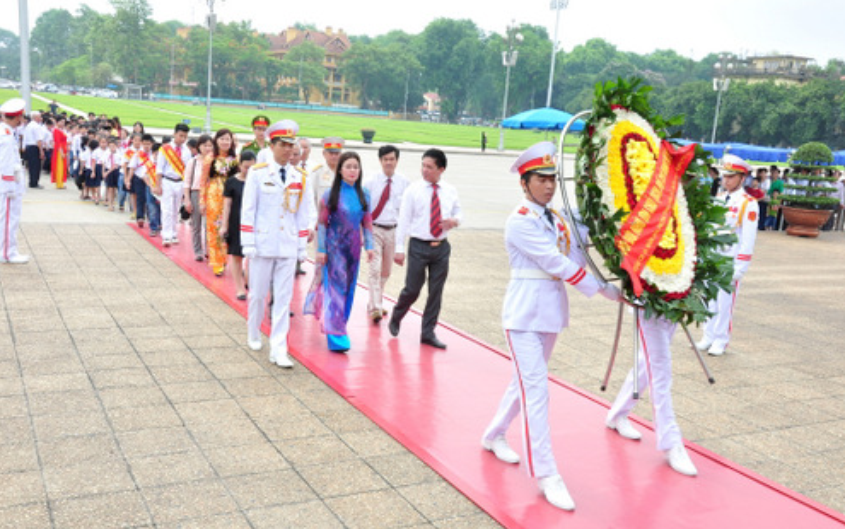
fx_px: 853
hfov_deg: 52.7
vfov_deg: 34.5
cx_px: 423
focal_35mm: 37
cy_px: 280
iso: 250
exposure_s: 1/60
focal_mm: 24
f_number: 11
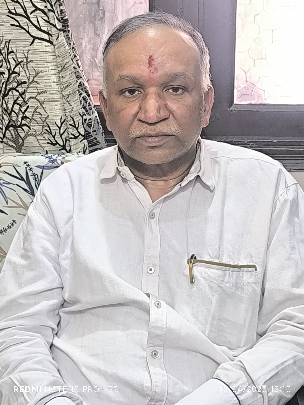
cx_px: 152
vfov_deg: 25.3
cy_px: 202
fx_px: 902
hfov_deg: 19.1
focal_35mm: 77
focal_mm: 6.14
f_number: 1.65
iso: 1250
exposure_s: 1/25
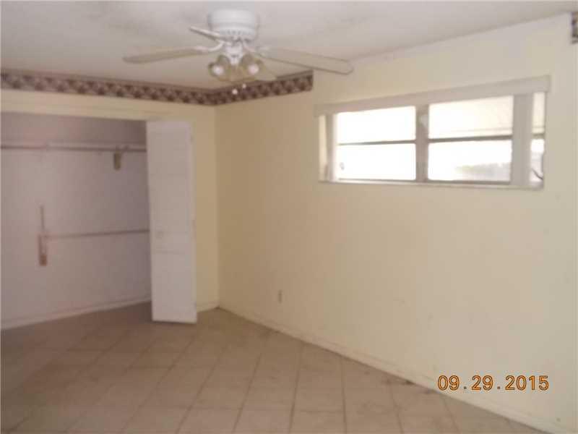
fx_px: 484
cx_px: 289
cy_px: 217
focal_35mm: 29
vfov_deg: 48.2
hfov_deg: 61.7
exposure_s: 1/25
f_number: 3.3
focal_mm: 4.1
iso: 250
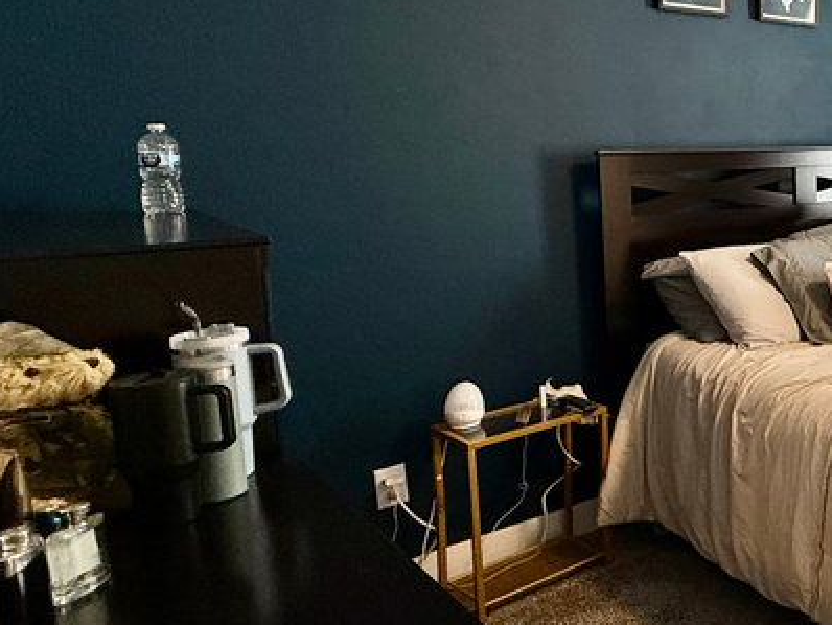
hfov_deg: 36.4
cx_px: 1049
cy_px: 224
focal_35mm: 36
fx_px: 866
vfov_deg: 39.4
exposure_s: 1/60
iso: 160
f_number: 2.2
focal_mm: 2.22
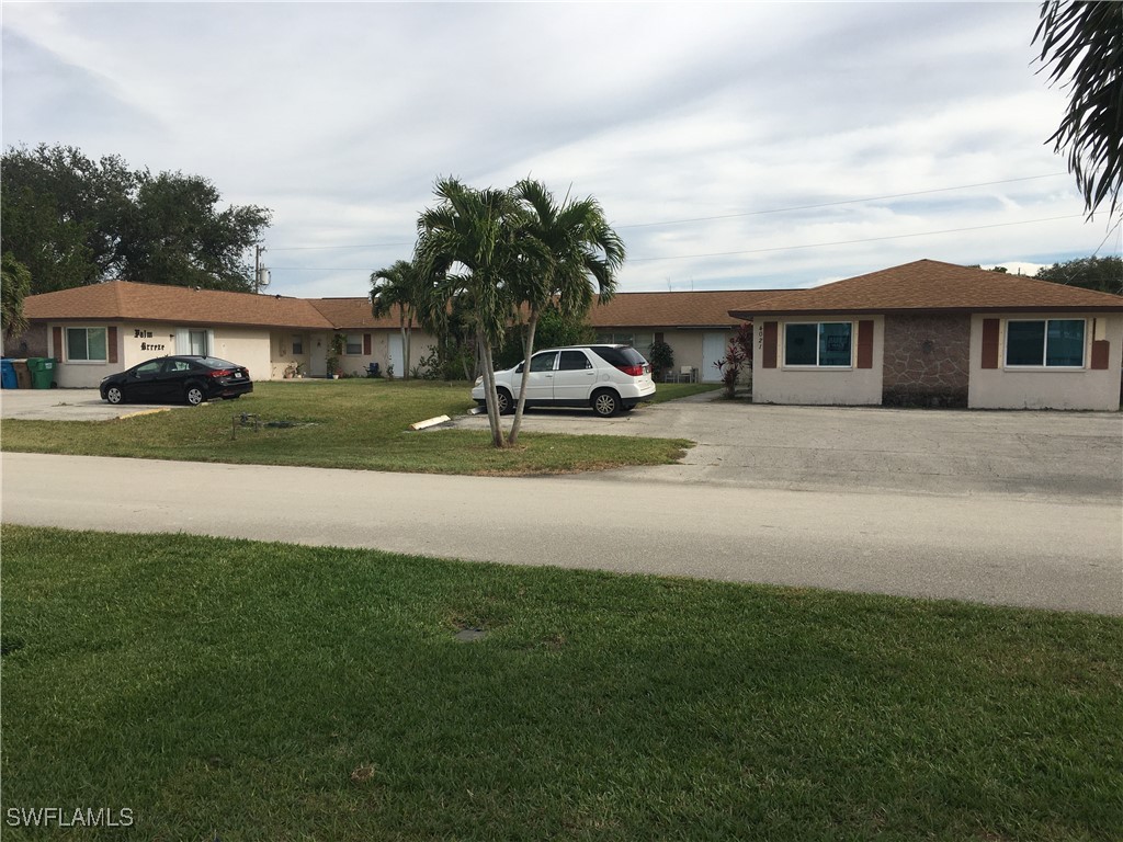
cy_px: 421
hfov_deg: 61.7
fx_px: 941
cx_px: 562
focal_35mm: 29
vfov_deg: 48.2
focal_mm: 4.15
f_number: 2.2
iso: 25
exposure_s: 1/1832
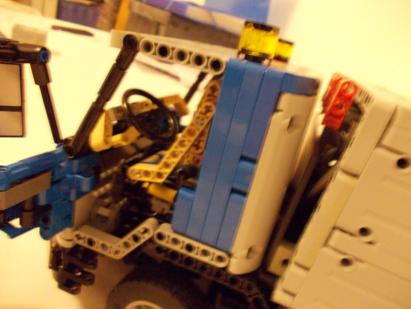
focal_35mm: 28
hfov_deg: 63.4
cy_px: 154
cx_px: 206
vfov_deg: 49.7
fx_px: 332
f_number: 2.7
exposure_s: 1/4
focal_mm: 4
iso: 560
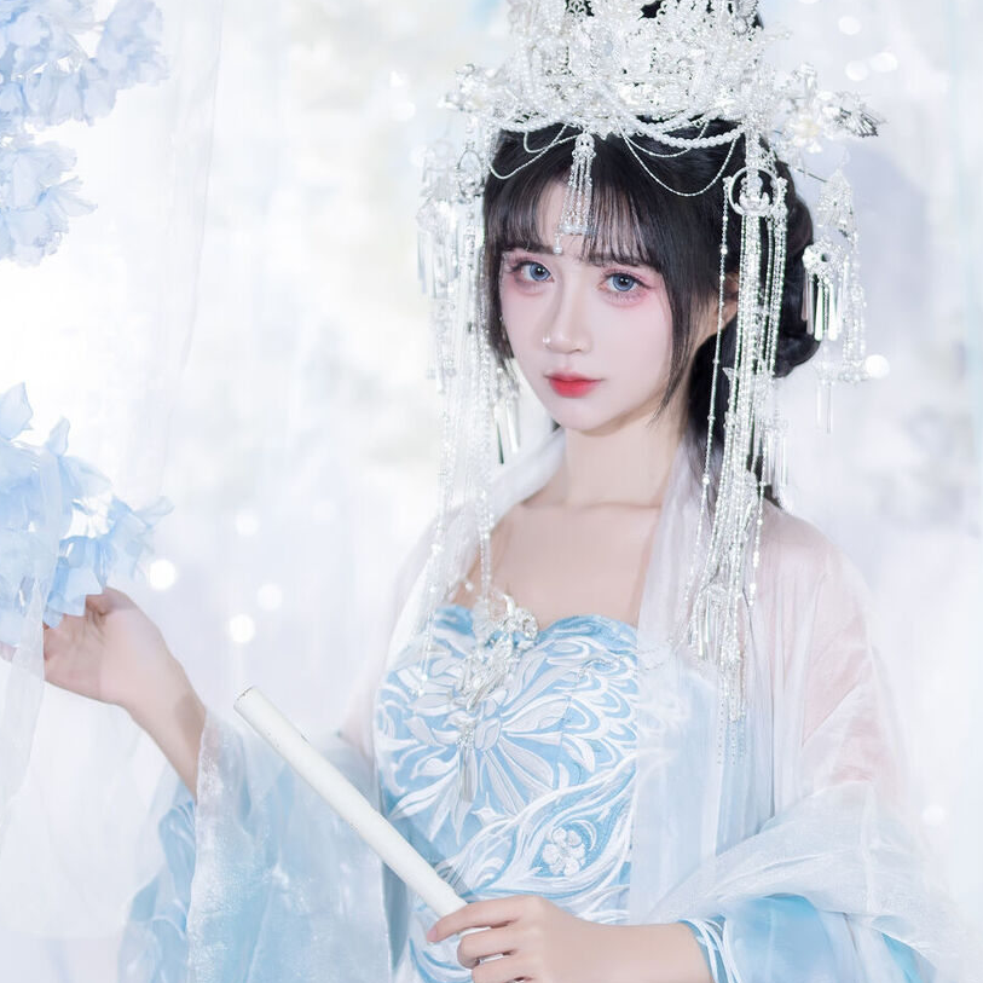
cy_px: 693
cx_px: 597
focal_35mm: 140
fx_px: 4498
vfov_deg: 12.4
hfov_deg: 12.5
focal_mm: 85
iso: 100
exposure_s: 1/250
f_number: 1.4
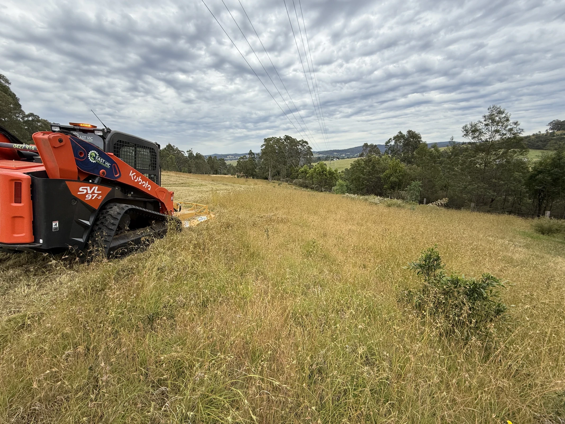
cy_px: 212
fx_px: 229
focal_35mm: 14
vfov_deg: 85.7
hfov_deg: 102.1
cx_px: 282
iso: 50
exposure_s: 1/383
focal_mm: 2.22
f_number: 2.2
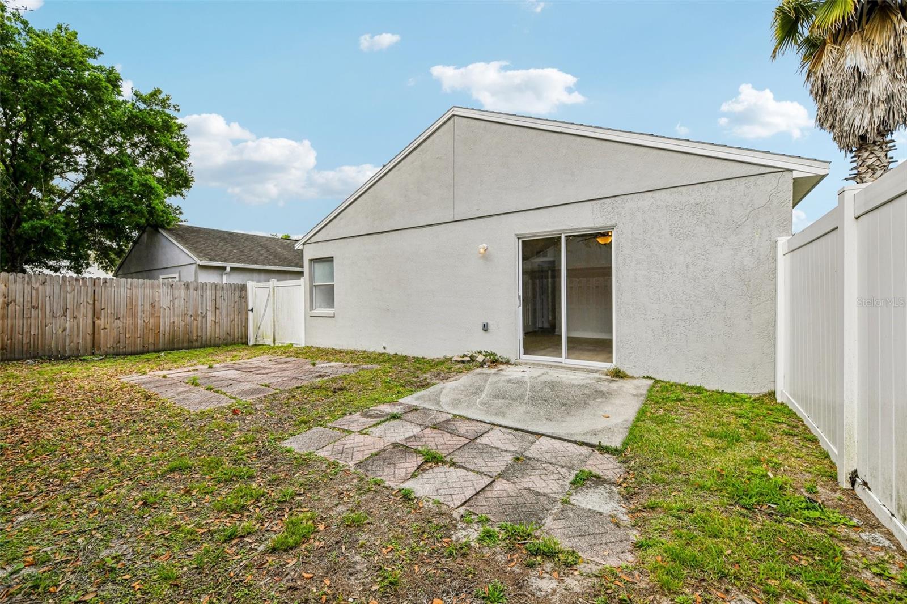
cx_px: 454
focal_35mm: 14
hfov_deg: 104.3
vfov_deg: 81.2
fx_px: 353
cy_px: 302
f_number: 8
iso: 400
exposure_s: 1/640
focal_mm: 14
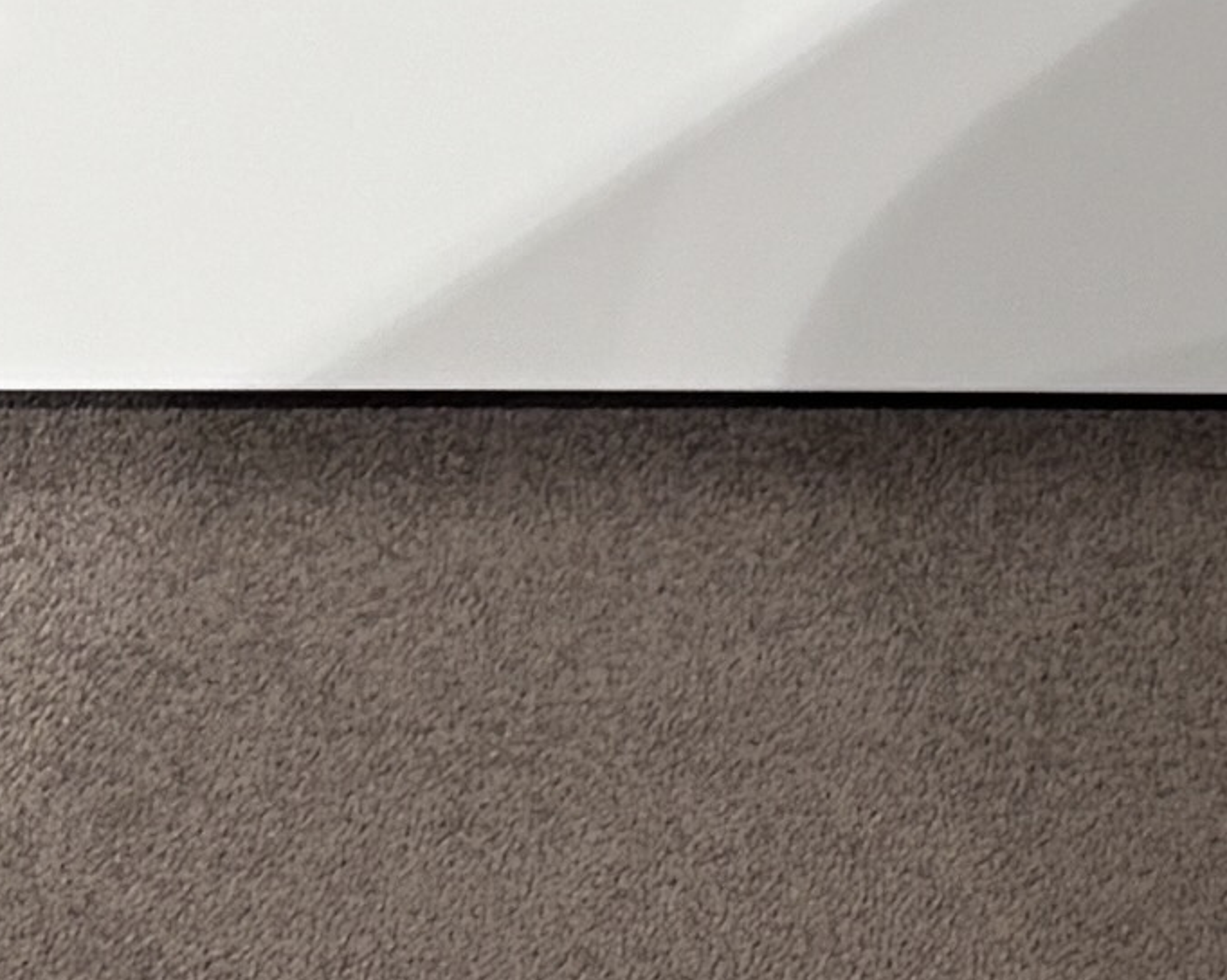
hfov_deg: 9.0
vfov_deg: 7.0
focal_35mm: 213
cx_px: 1142
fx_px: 7731
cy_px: -1030
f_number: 1.6
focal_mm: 5.96
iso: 100
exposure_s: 1/50
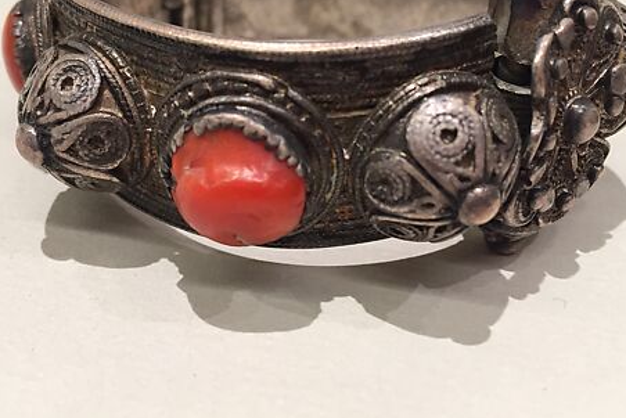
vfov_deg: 33.0
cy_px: 126
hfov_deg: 48.4
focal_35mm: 40
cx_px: 281
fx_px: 696
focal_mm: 4.15
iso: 40
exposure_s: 1/30
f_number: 2.2
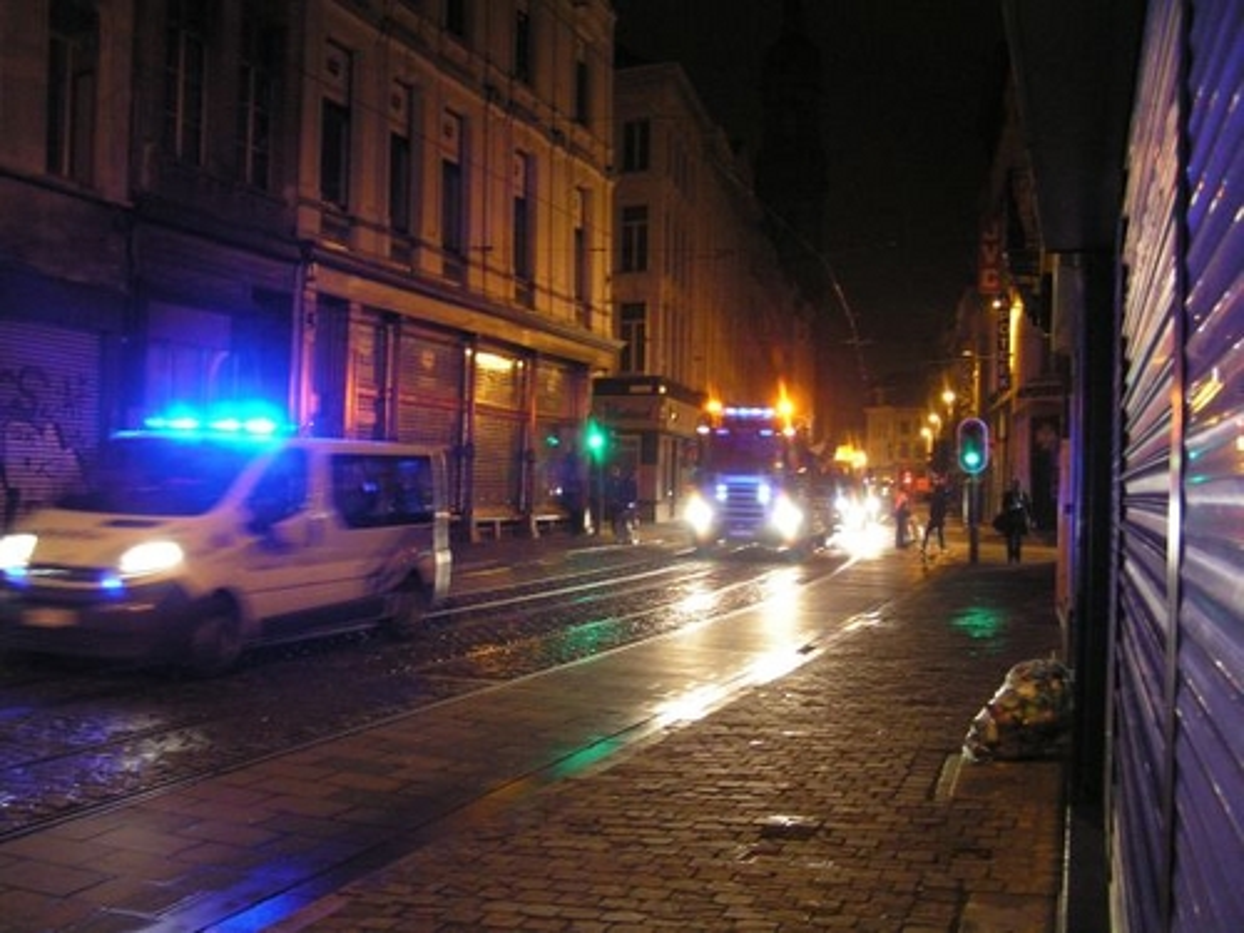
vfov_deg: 37.7
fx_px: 1366
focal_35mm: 38
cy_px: 466
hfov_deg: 49.0
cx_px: 622
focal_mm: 6.3
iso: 200
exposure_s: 1/5
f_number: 2.8
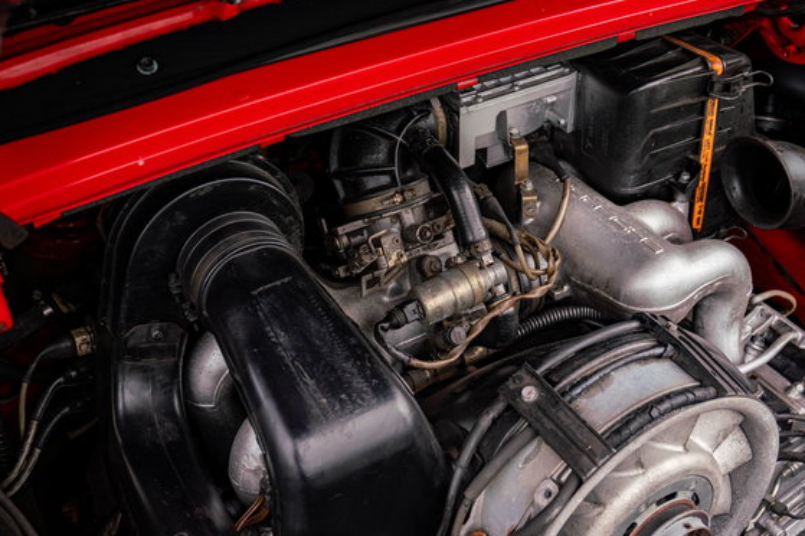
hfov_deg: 44.4
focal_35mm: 44
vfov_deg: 30.4
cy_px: 305
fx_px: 983
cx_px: 465
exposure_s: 1/400
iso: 1250
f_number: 4.5
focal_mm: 32
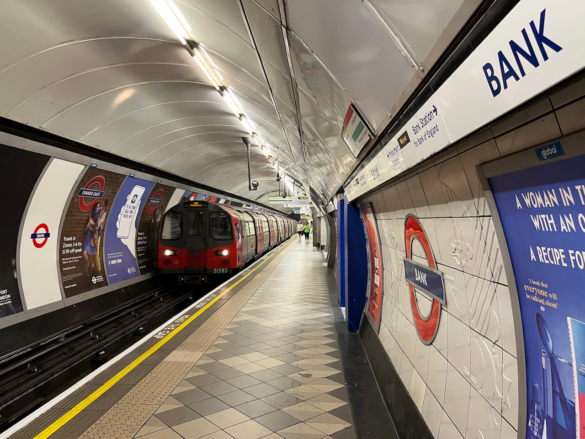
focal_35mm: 26
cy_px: 220
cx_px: 292
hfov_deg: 67.3
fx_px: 439
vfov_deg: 53.1
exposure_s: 1/50
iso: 200
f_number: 1.6
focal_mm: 5.1
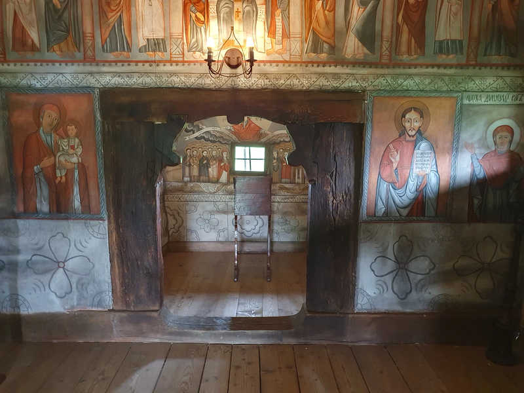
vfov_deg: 53.1
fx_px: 394
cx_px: 262
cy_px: 196
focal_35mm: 26
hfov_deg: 67.3
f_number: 1.5
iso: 500
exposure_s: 1/50
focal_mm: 4.32
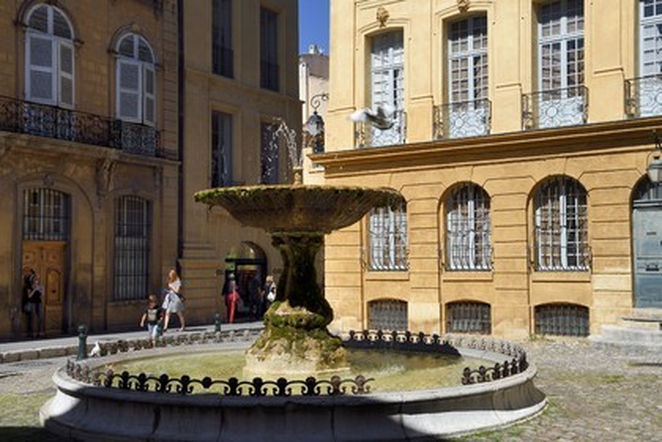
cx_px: 331
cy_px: 221
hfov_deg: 44.5
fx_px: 809
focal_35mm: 44
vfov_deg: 30.5
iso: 200
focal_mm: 44
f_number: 14
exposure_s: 1/200
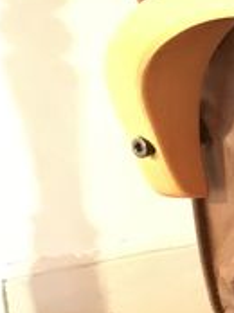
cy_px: 68
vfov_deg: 12.2
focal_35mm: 161
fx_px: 1455
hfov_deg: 8.4
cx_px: 581
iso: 100
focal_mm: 3.99
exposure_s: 1/4
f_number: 1.8
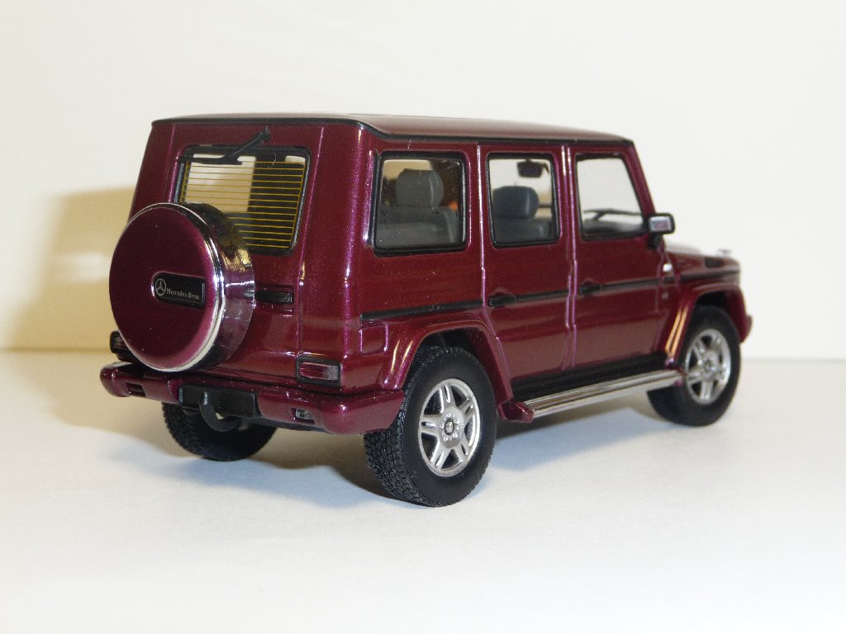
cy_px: 317
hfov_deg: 33.2
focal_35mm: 58
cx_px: 423
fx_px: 1417
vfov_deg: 25.2
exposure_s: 1/30
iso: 100
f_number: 4.4
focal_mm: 9.8
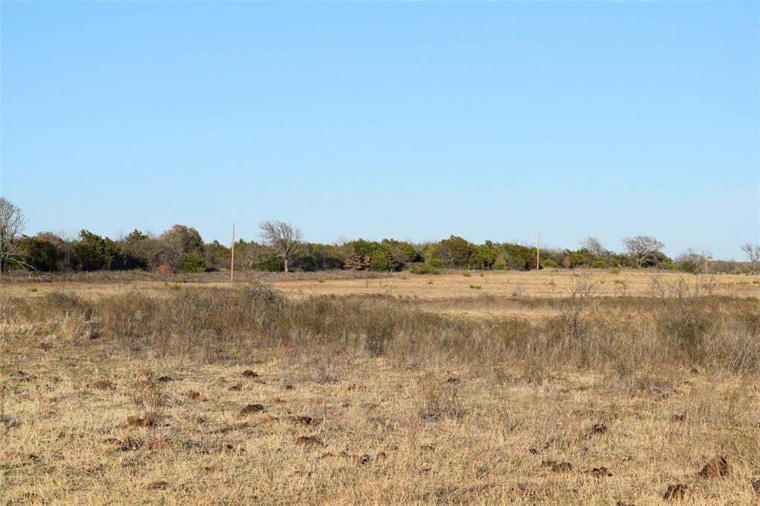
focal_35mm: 82
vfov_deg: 16.5
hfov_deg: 24.6
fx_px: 1741
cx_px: 380
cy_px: 253
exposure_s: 1/400
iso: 200
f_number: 10
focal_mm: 55
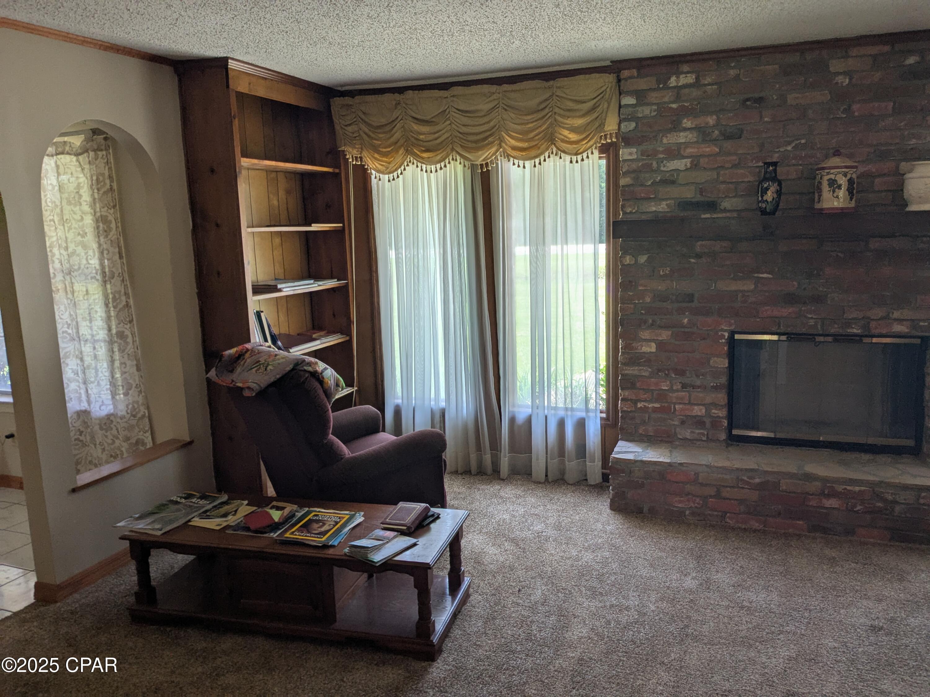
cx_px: 465
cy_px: 348
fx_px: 725
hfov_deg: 65.3
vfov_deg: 51.4
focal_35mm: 27
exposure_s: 1/200
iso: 49
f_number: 1.73
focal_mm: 4.38
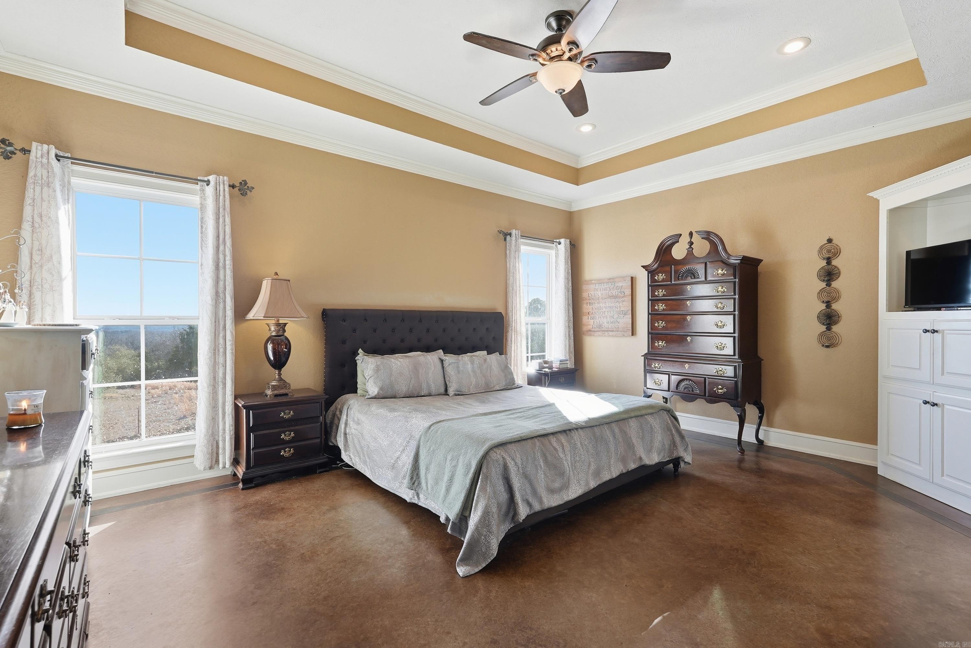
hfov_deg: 96.7
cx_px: 486
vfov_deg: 73.8
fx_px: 432
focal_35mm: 16
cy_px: 324
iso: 250
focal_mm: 16
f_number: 9
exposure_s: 1/125
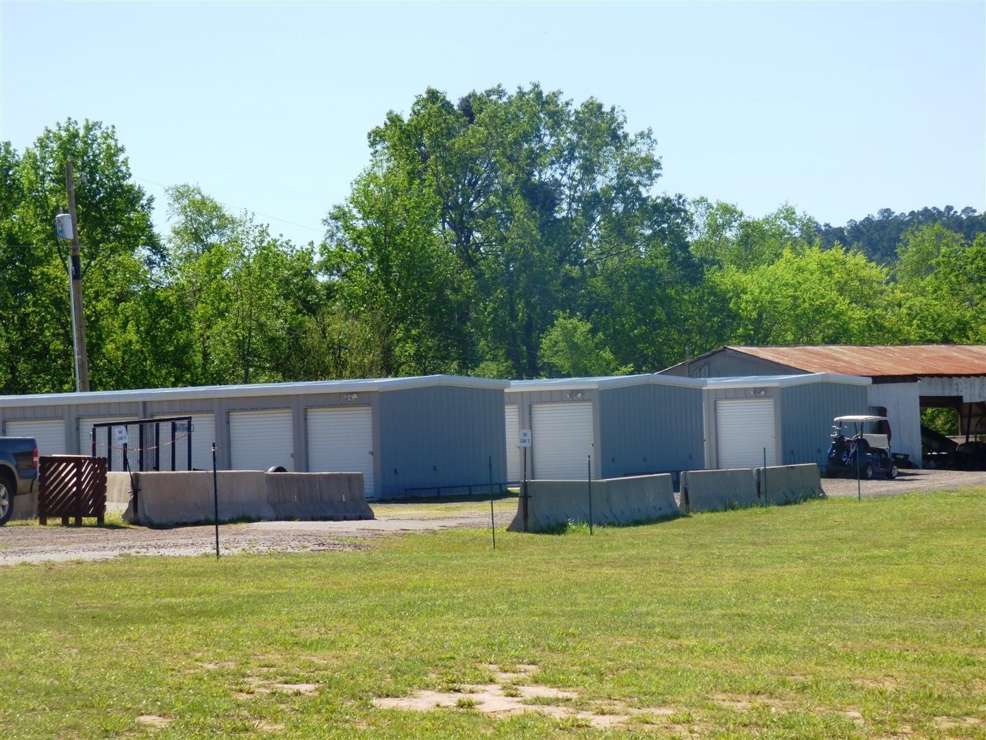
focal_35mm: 130
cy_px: 370
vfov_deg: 11.4
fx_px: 3703
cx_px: 493
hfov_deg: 15.2
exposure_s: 1/400
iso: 100
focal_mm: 23.31
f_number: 5.2
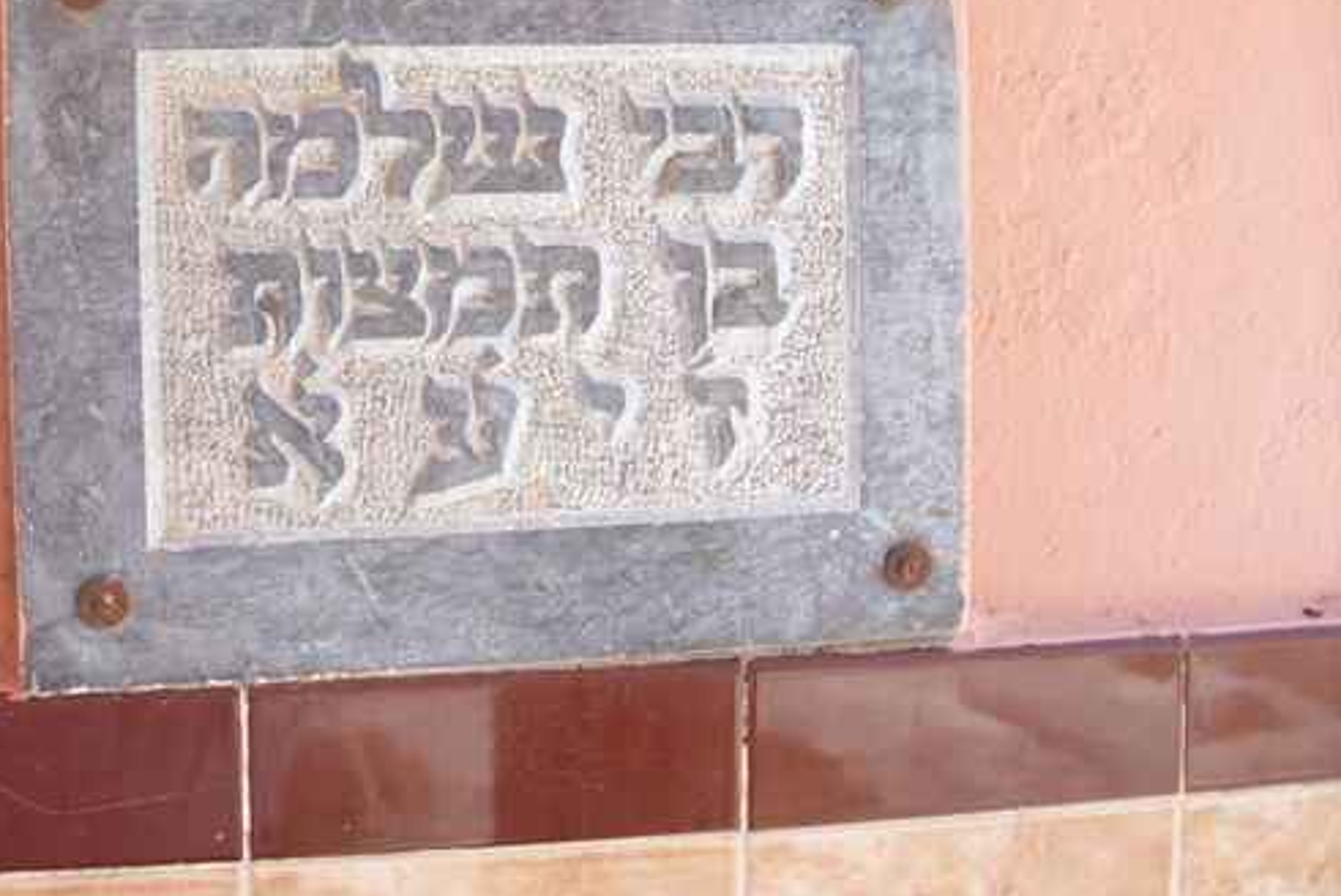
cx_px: 472
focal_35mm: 42
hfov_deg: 45.8
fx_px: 1565
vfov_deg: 31.8
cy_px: 333
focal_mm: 5.7
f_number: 2.9
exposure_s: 1/232
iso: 80
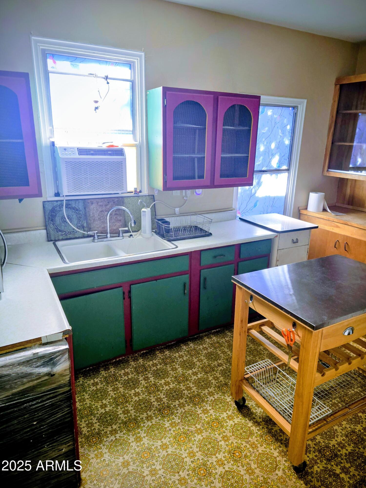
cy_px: 244
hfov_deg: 58.9
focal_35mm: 23
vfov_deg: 73.9
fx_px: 324
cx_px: 183
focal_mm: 6.3
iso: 40
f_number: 1.7
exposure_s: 1/60
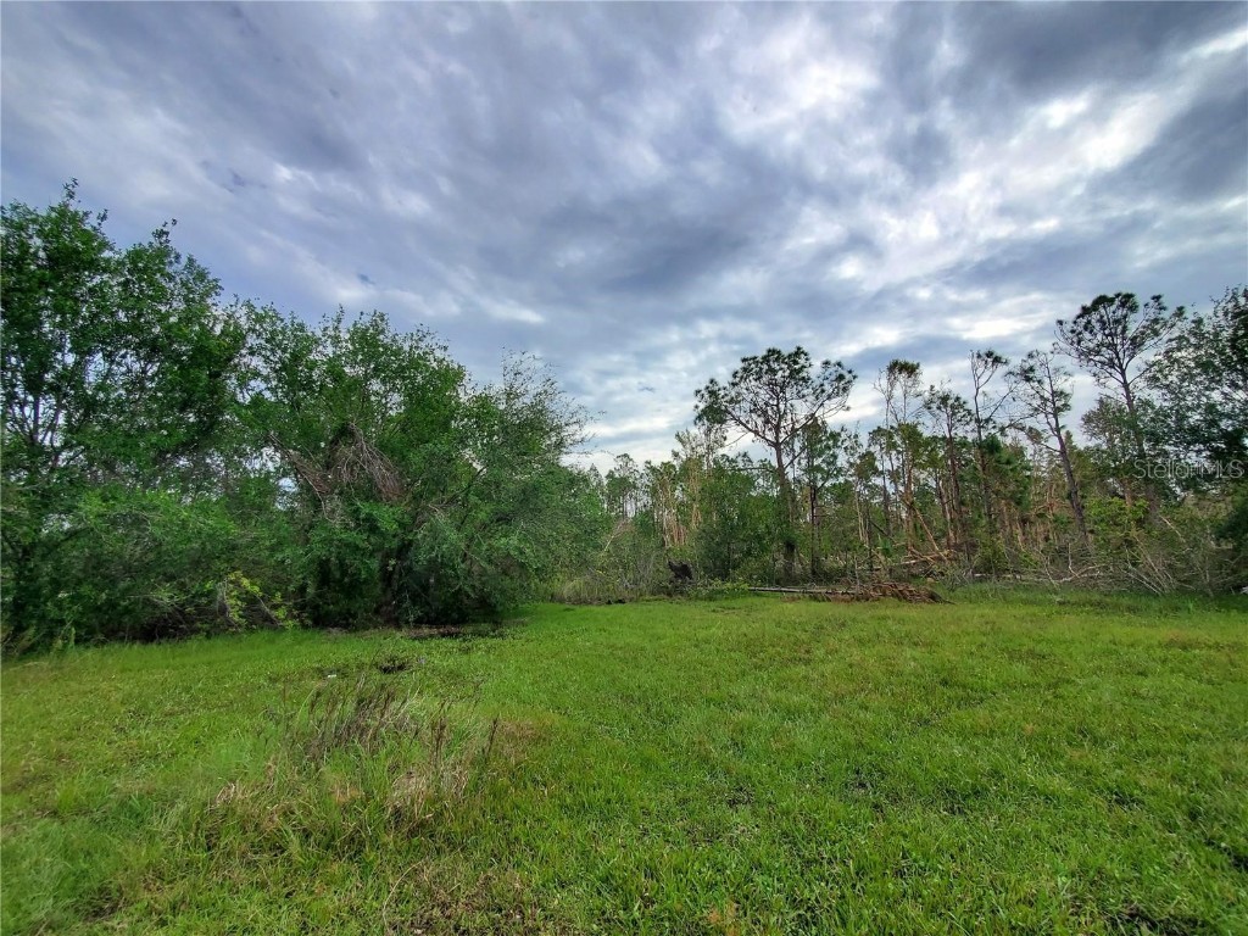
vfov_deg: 89.9
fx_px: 469
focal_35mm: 13
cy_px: 468
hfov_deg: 106.2
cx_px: 624
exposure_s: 1/1318
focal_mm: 1.8
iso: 50
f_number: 2.2
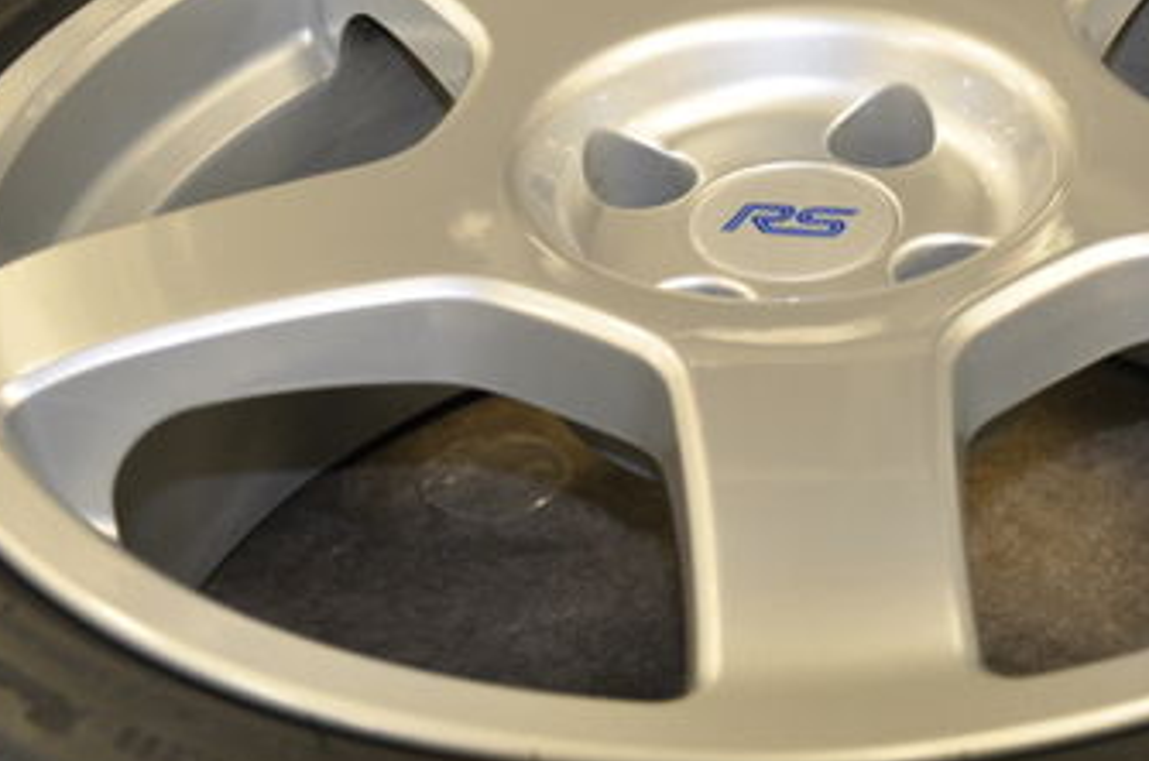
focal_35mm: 86
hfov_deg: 23.4
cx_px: 881
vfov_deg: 15.6
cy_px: 84
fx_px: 2740
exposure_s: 1/30
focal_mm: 30
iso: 500
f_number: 4.2
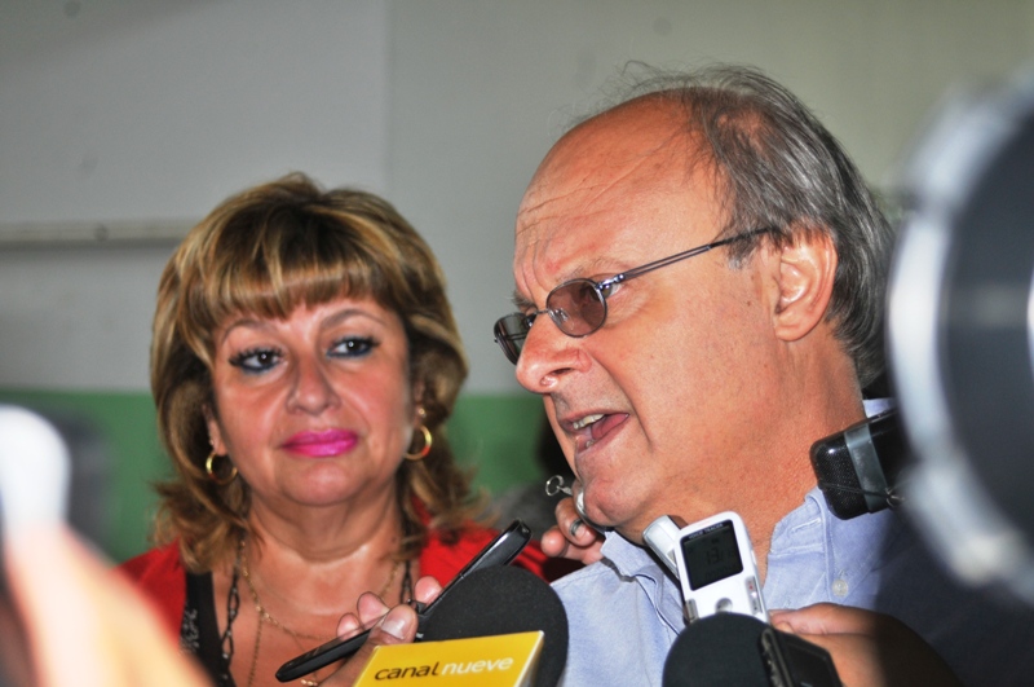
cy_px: 344
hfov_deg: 17.1
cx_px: 517
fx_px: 3442
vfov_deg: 11.4
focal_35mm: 120
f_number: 5.6
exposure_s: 1/60
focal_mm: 80
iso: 250
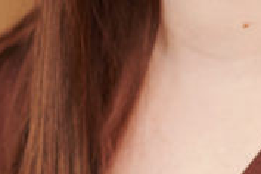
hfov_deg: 4.2
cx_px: 221
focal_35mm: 491
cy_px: -145
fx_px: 3559
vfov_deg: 2.8
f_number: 2.8
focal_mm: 85
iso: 800
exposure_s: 1/160
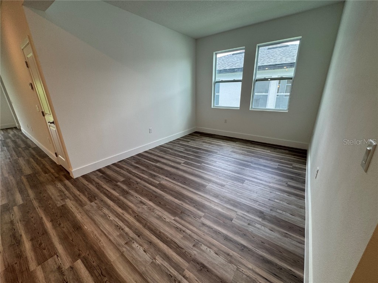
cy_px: 142
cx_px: 189
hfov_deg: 102.1
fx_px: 153
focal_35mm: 14
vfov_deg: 85.7
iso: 100
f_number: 2.2
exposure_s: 1/120
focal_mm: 2.22
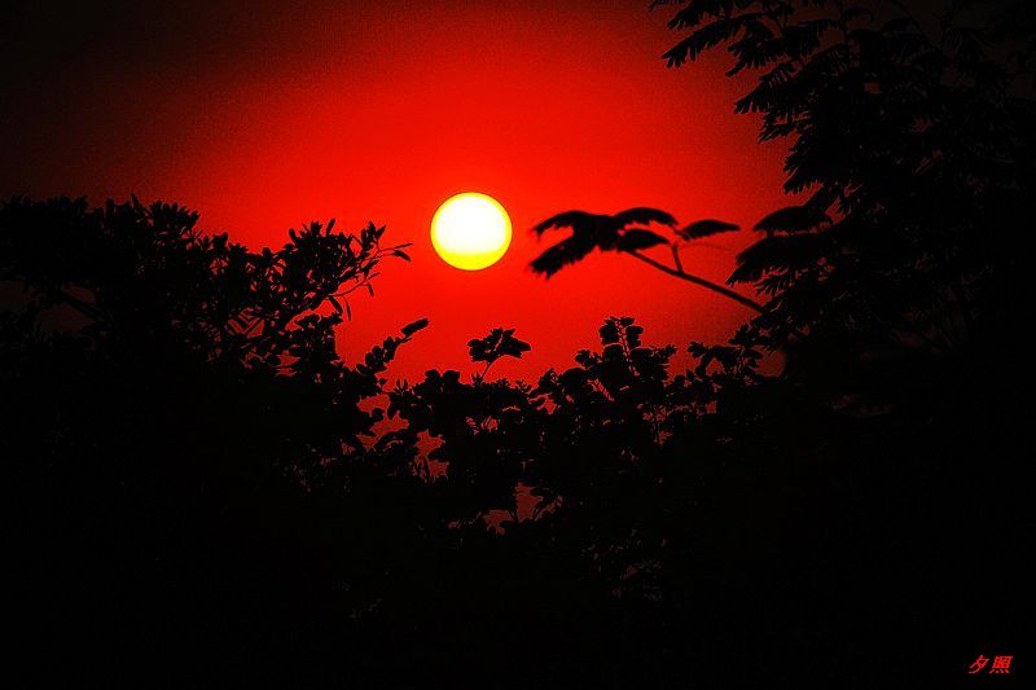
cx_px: 518
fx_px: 8631
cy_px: 345
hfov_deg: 6.9
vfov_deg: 4.6
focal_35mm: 300
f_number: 5.6
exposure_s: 1/8000
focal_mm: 300
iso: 720
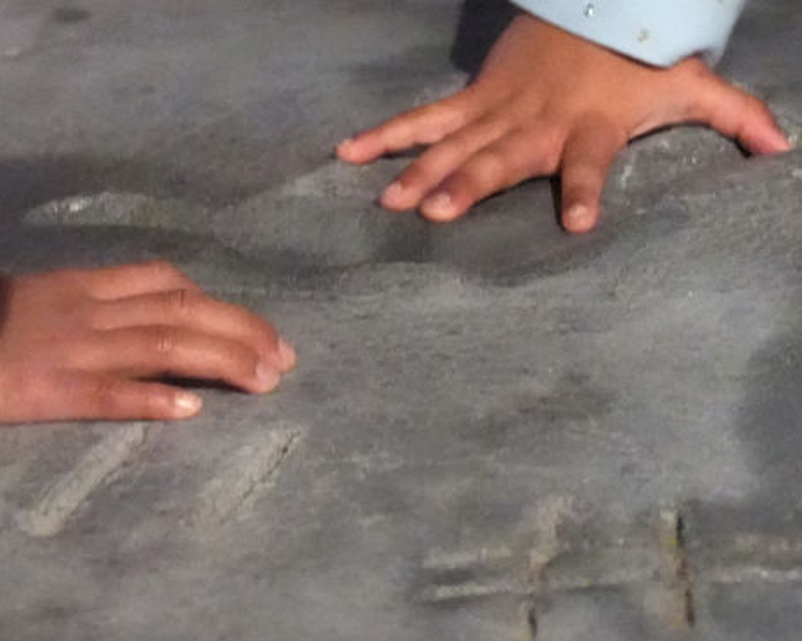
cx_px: 494
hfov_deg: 4.1
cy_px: 148
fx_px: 11080
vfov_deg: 3.3
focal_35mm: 467
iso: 20000
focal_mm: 150
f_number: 5.6
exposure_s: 1/320
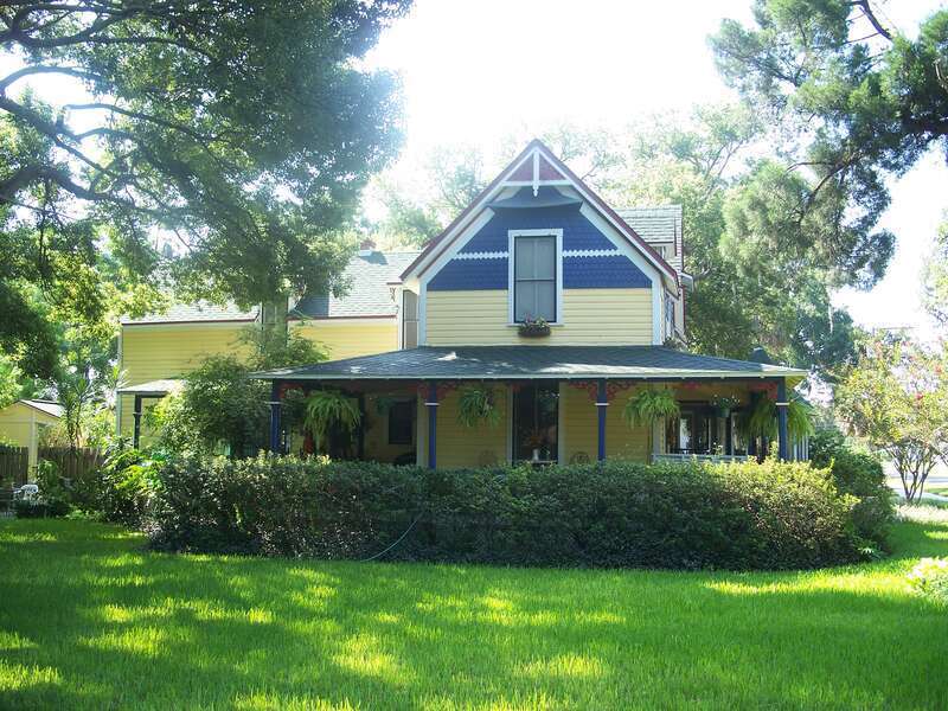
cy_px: 356
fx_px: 1013
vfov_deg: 38.7
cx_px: 474
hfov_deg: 50.1
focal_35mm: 37
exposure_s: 1/80
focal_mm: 7.8
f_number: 2.8
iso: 64
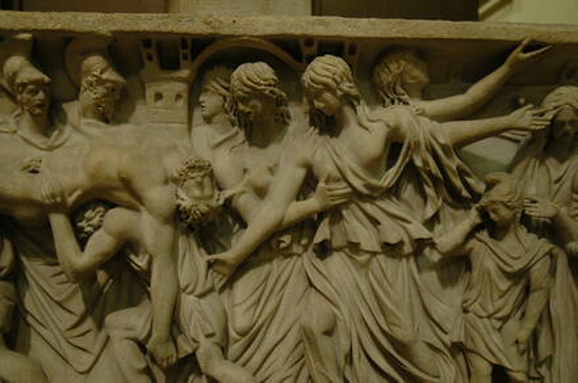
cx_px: 289
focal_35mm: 38
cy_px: 192
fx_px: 601
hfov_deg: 51.3
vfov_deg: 35.4
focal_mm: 25
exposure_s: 1/15
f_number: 3.8
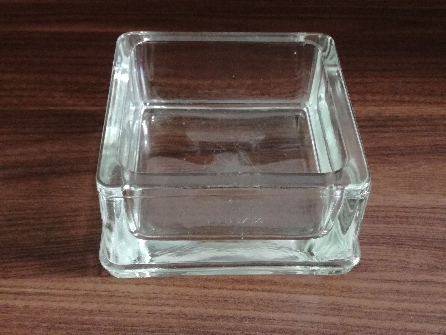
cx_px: 223
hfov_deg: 65.3
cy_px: 168
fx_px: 348
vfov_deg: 51.4
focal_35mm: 27
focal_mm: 3.79
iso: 400
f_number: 2
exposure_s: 1/33.3
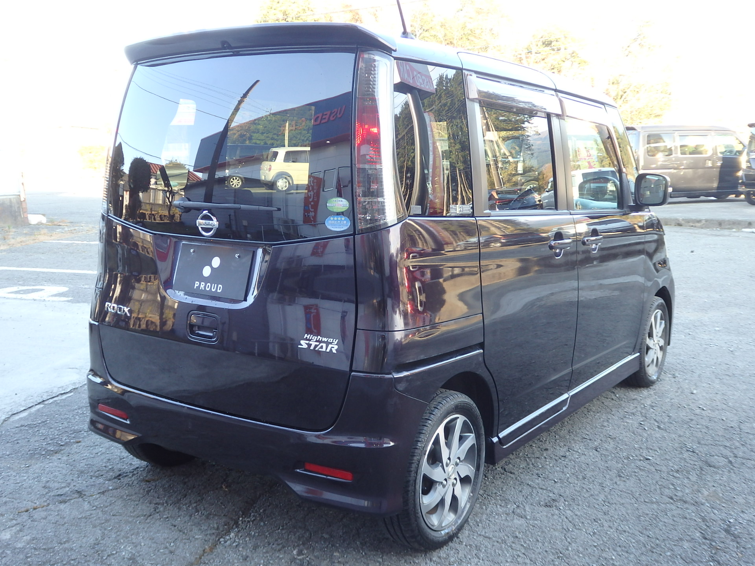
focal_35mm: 37
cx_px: 378
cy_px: 283
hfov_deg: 50.1
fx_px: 807
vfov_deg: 38.7
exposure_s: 1/50
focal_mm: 6.6
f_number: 3.6
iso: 125
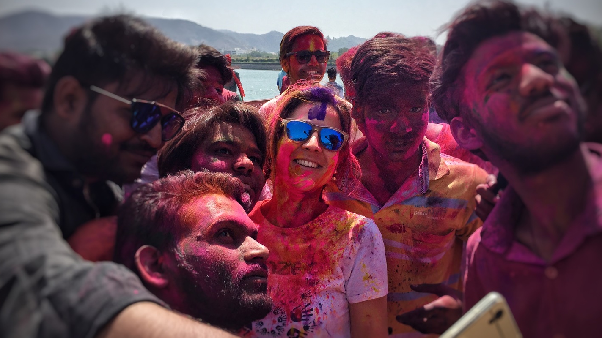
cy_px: 151
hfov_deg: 61.0
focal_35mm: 32
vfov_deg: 36.6
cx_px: 299
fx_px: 511
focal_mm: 4.15
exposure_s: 1/2326
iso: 32
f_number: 2.2
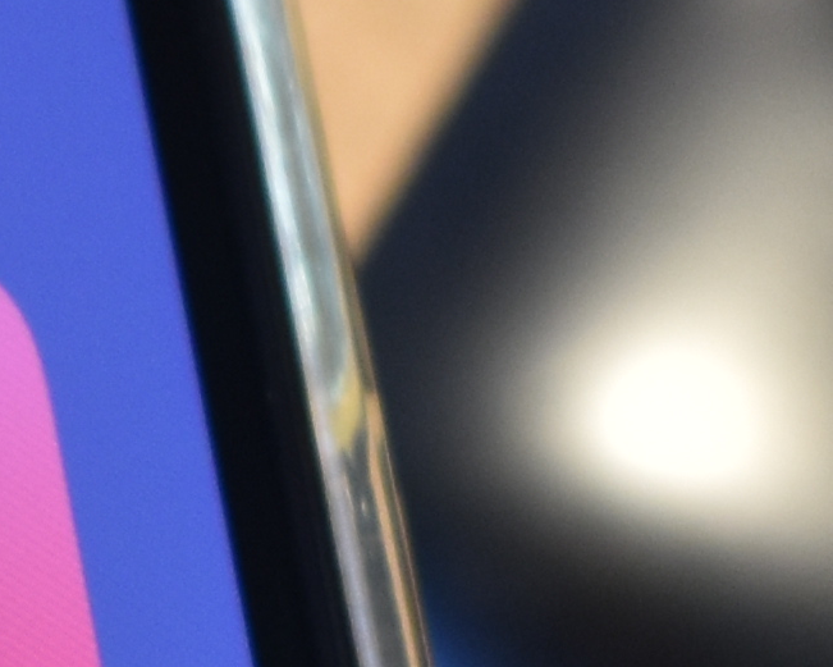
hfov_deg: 4.4
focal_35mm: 441
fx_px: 10874
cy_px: 1456
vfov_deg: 3.5
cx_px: 168
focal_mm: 34
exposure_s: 1/20
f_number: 5
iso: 400
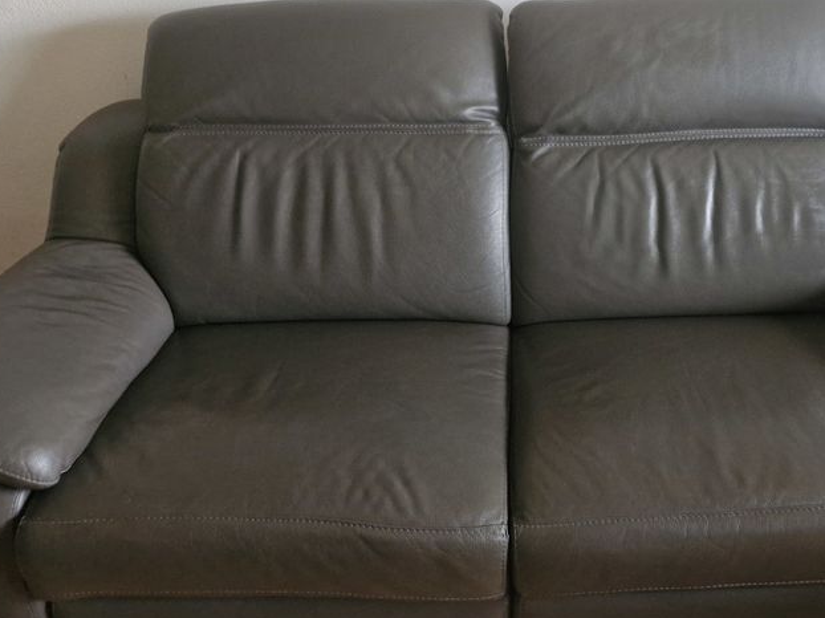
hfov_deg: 49.4
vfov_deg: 38.1
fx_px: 881
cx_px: 537
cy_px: 198
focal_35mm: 37
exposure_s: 1/25
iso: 1000
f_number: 1.8
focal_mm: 5.54
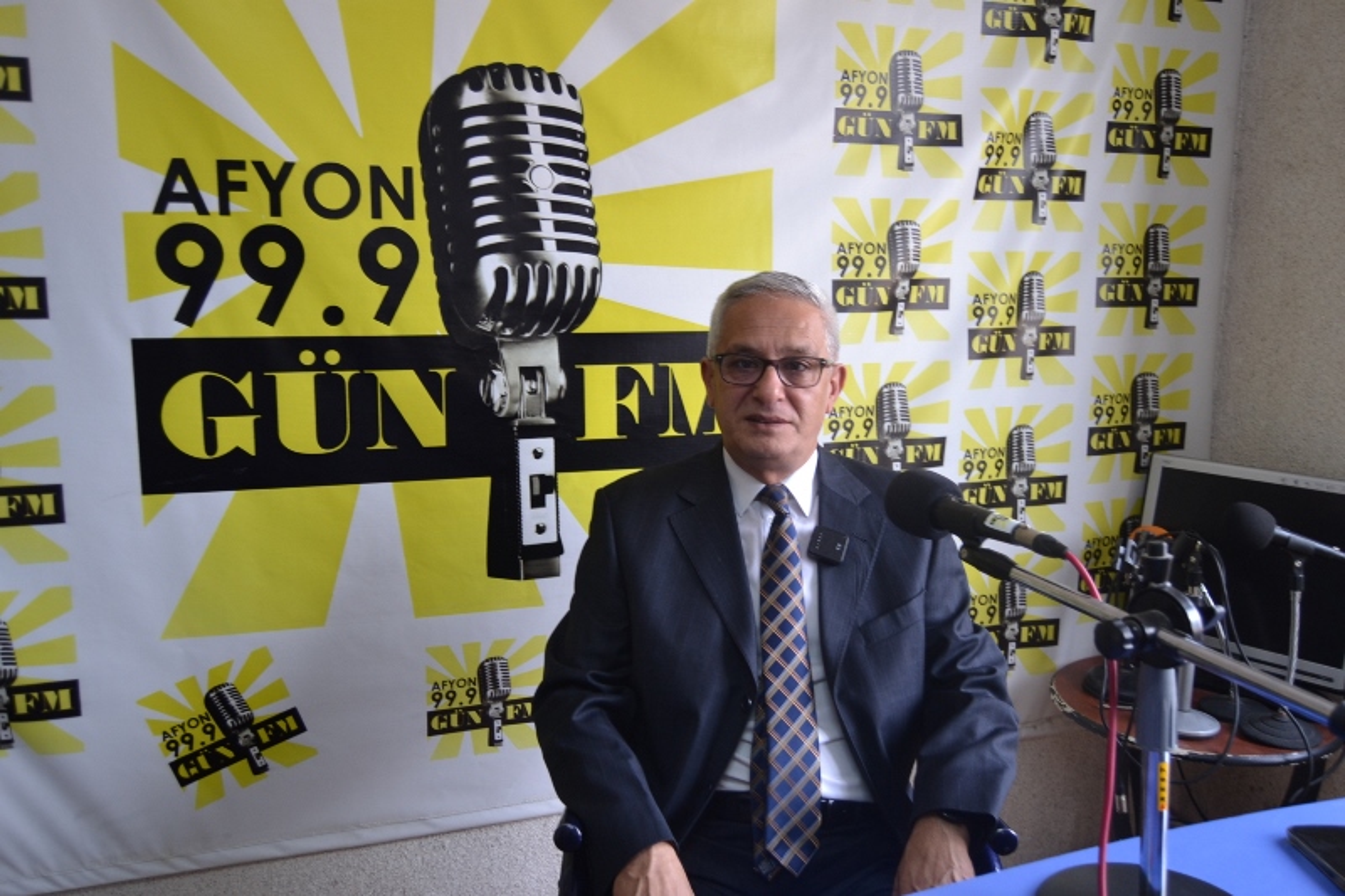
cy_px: 448
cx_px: 672
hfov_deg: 61.9
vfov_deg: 43.6
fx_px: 1121
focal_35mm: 30
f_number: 4
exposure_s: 1/60
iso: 400
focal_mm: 20
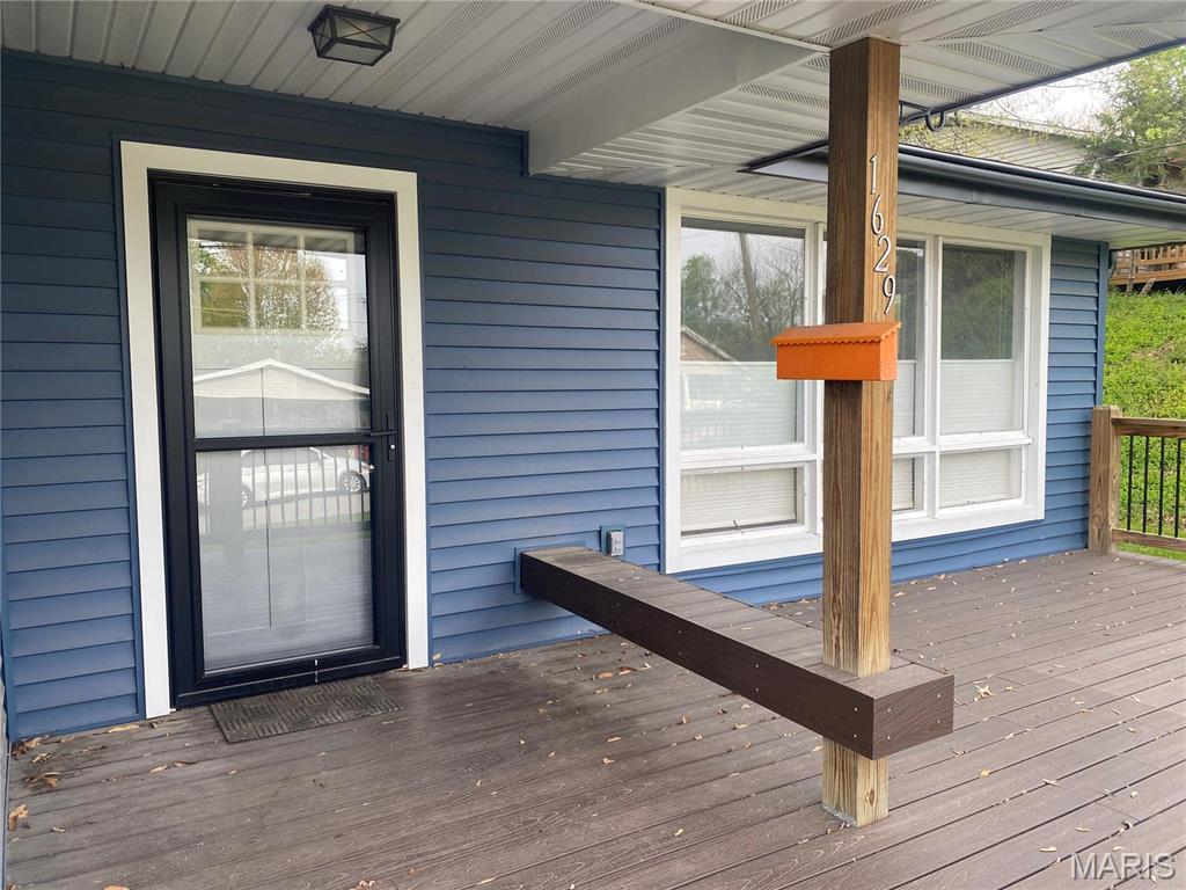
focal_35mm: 26
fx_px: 891
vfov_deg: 53.1
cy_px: 445
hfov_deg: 67.3
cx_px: 593
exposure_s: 1/255
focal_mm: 4.25
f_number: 1.8
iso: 32
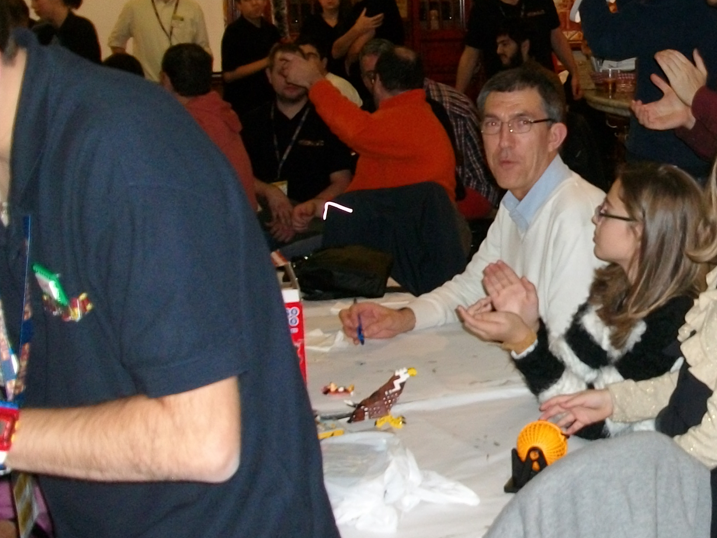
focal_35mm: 62
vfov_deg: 23.6
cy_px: 209
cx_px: 647
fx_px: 1284
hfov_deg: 29.9
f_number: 2.9
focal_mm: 5.7
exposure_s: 1/40
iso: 205
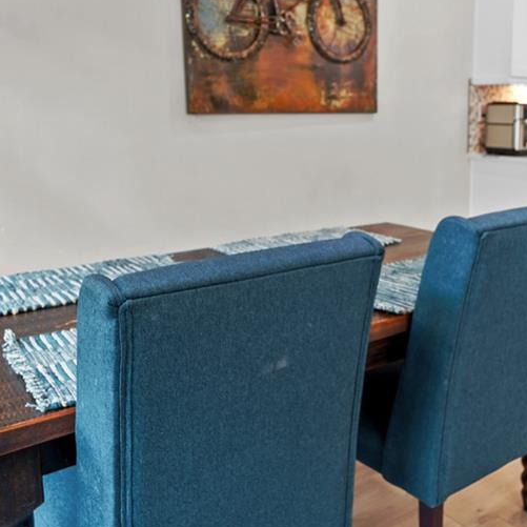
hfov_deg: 42.7
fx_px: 655
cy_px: 219
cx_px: 387
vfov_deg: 43.7
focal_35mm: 38
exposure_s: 1/2
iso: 100
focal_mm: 14
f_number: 4
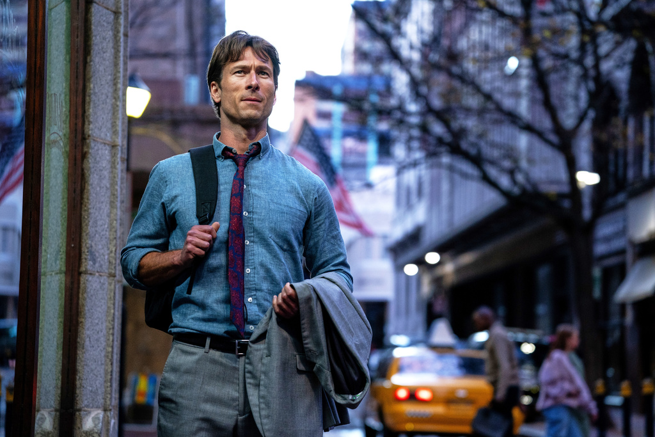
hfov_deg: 22.3
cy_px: 218
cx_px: 328
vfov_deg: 14.9
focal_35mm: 92
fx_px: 1665
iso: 1600
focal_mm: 91.5
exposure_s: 1/200
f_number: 3.2
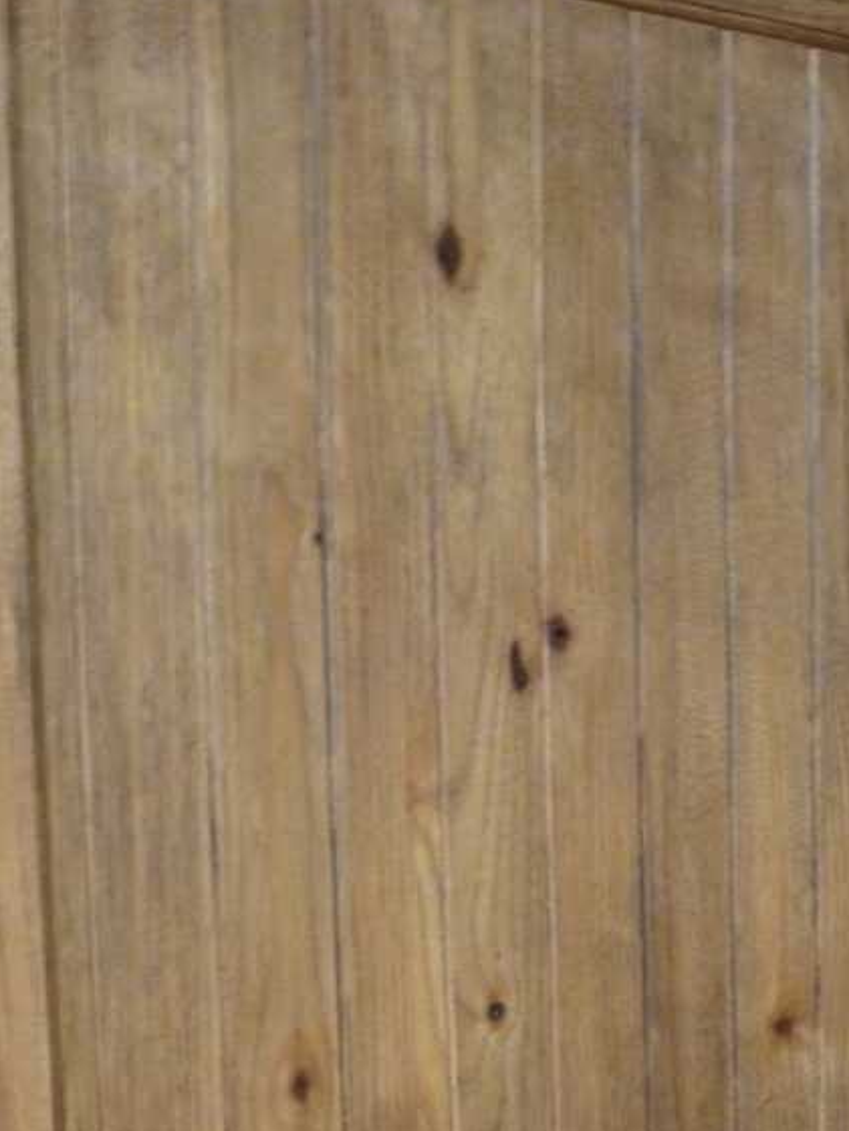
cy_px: 794
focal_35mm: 57
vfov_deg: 33.3
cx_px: 987
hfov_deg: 23.7
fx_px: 1863
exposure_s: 1/5
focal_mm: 4.3
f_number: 3.3
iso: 400
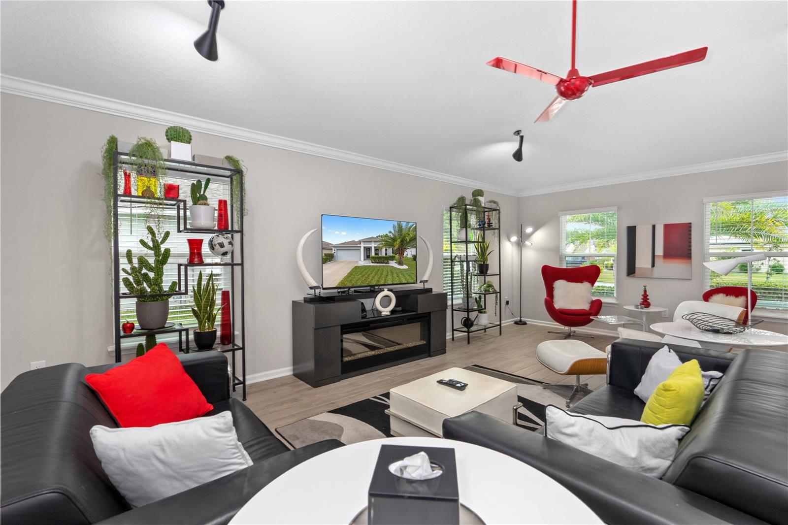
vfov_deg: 73.7
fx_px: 350
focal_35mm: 16
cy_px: 262
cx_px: 394
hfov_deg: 96.7
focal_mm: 16
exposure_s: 1/1.67
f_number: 8
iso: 400
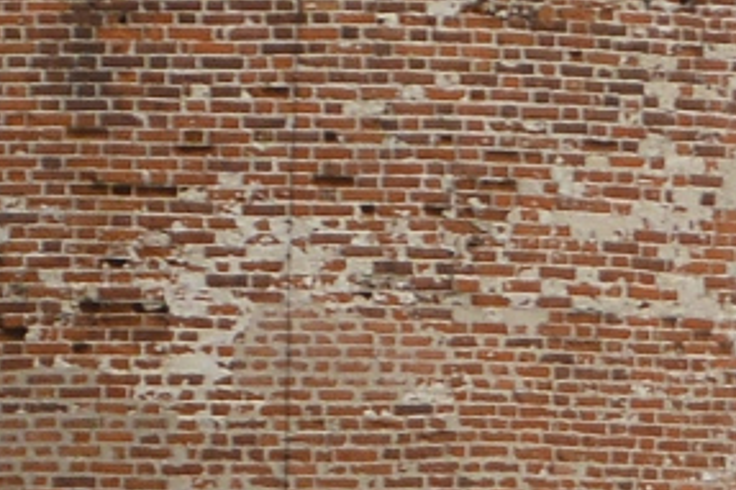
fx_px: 7626
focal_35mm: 373
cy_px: 1053
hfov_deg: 5.5
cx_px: 31
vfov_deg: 3.6
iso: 200
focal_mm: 55
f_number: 5.6
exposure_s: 1/400
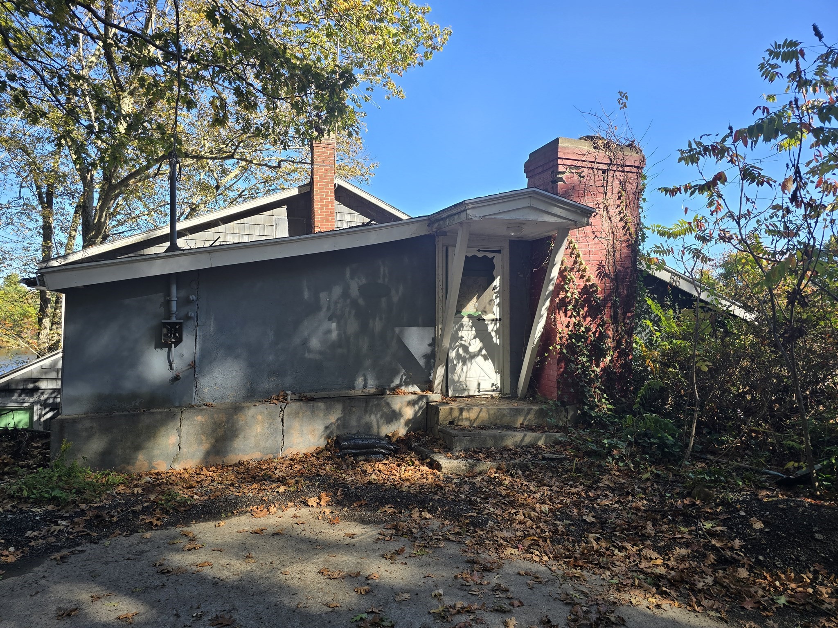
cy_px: 314
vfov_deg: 58.9
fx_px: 557
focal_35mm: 23
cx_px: 419
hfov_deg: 73.9
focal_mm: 6.3
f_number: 1.7
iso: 12
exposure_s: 1/257
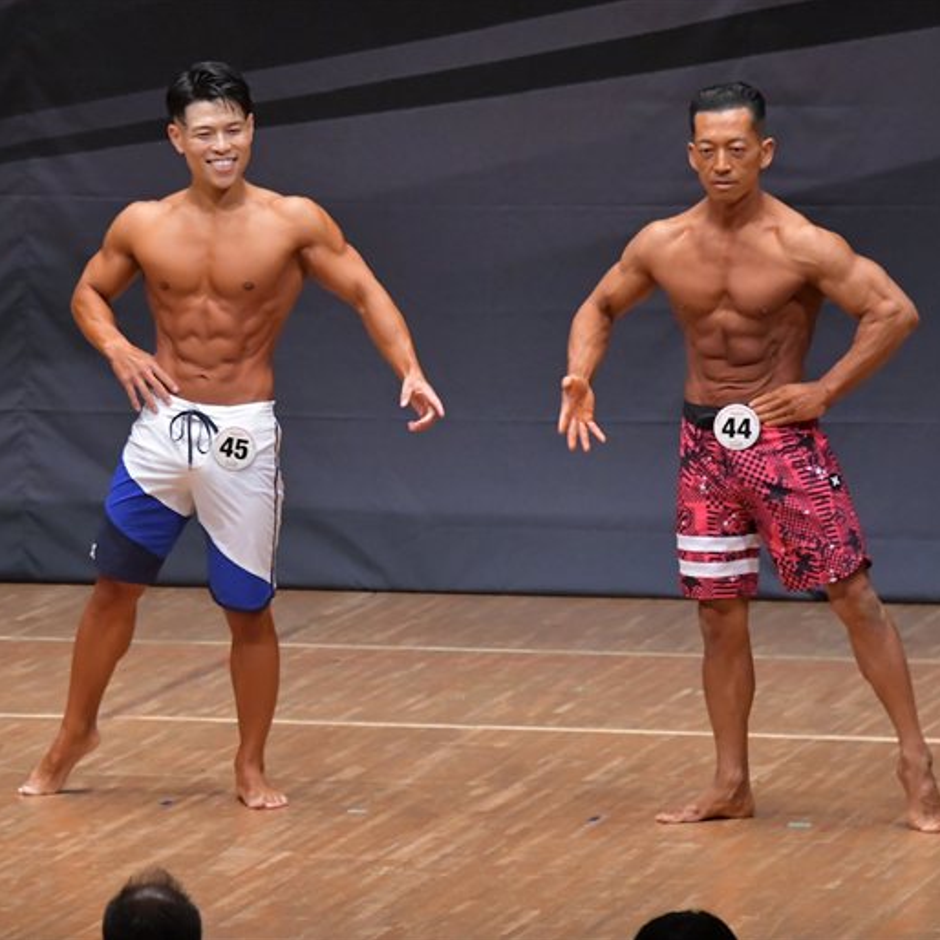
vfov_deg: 5.1
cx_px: 339
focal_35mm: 346
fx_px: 10630
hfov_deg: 5.1
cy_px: 470
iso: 6400
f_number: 5.6
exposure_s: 1/400
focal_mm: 180
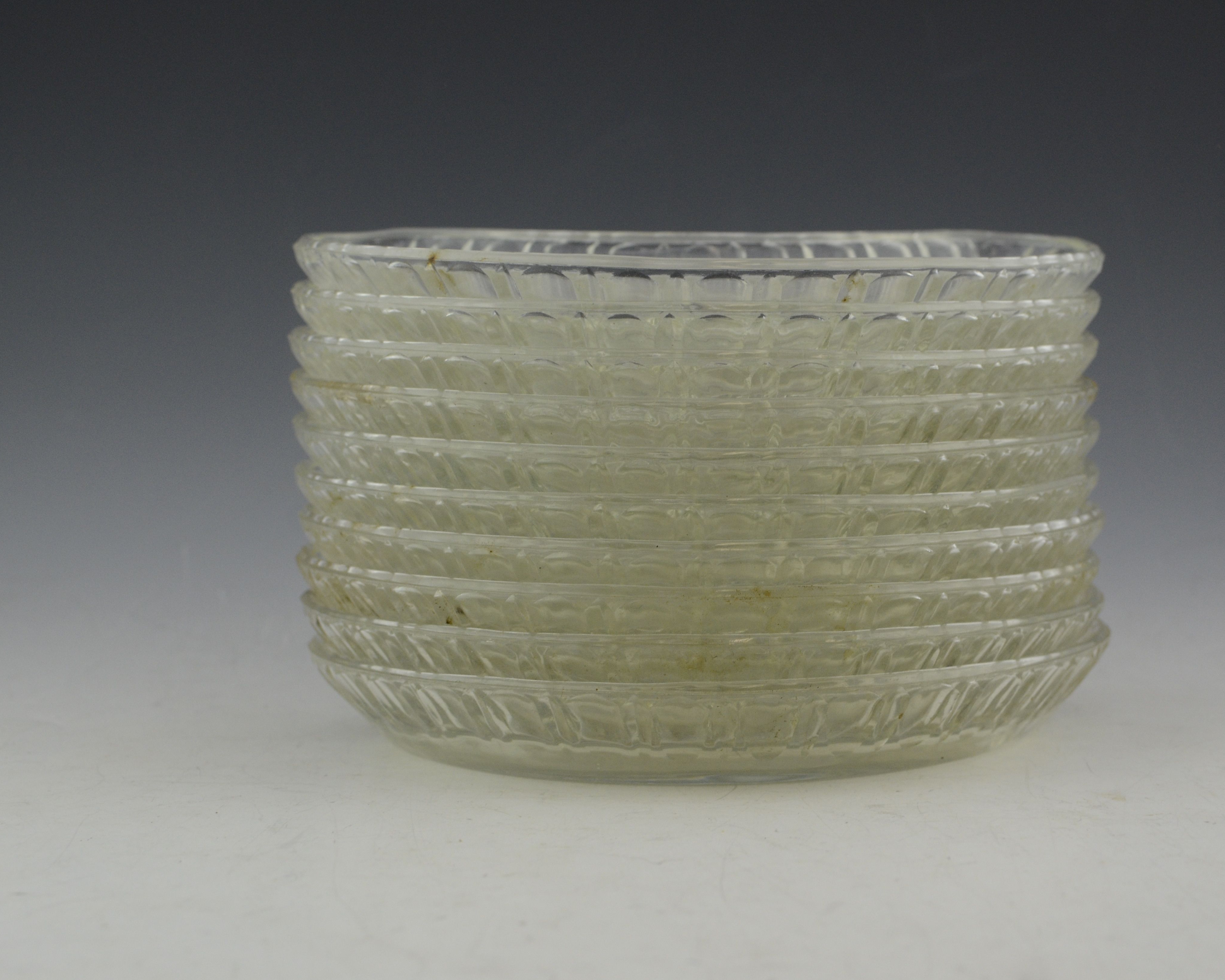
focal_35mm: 60
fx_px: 2160
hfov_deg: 31.6
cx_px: 697
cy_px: 491
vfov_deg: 25.6
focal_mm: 35
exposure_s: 1/125
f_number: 5
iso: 800
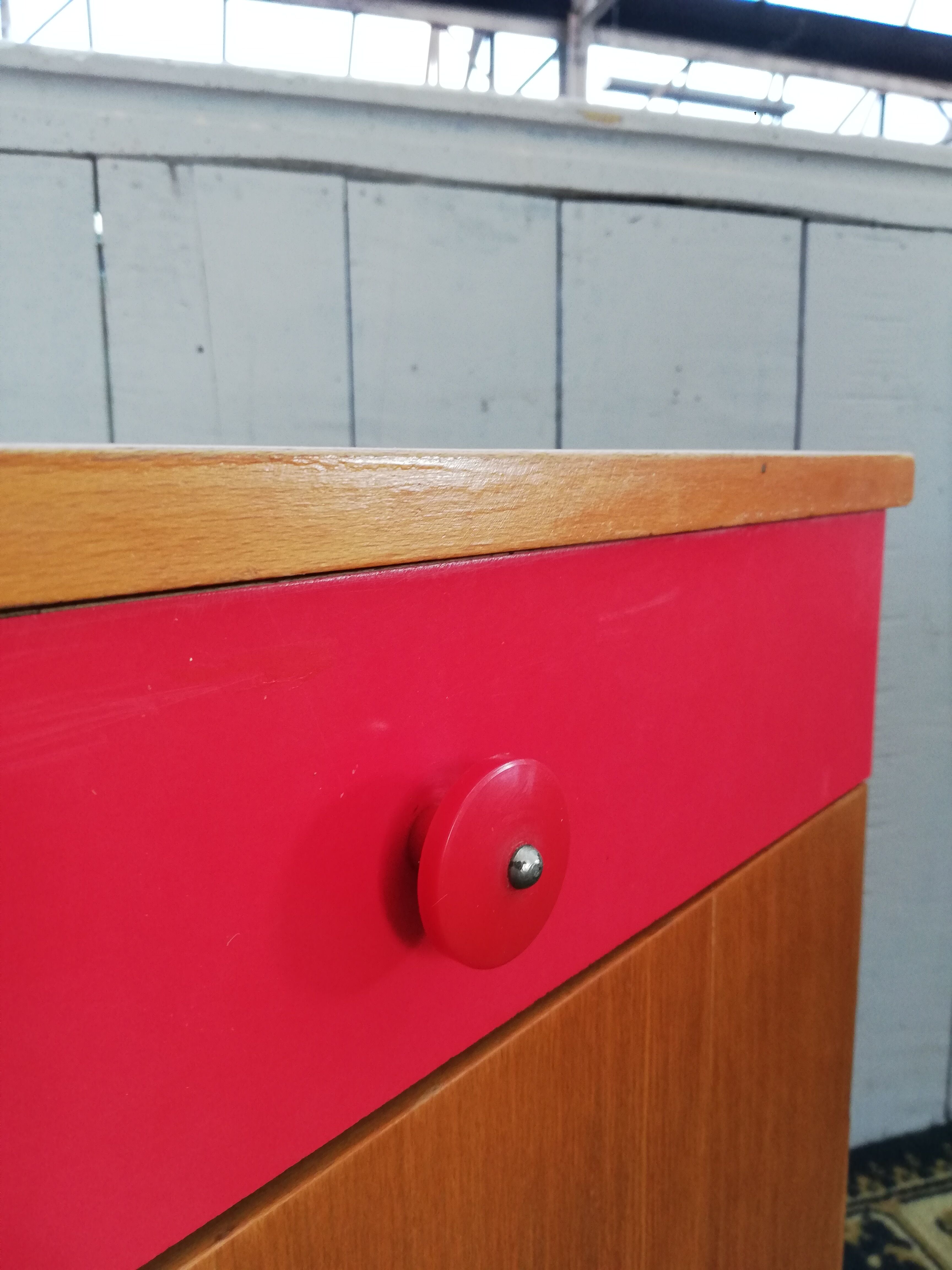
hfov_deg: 53.1
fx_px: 953
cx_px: 476
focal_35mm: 26
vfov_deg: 67.3
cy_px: 635
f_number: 2.2
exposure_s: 1/50
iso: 200
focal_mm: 3.81
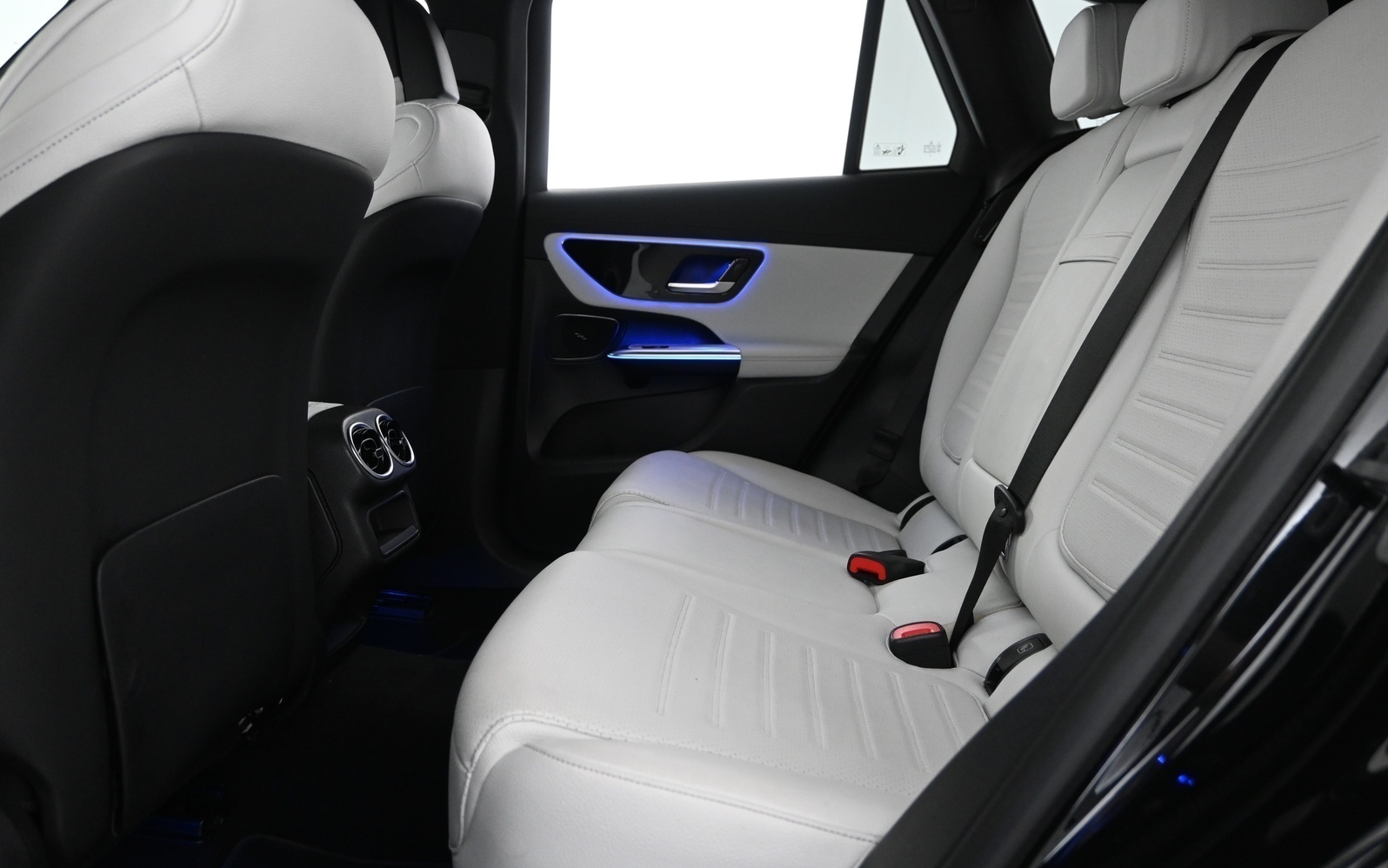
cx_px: 688
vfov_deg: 41.5
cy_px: 427
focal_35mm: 30
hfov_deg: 62.5
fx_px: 1145
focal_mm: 19.5
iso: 1600
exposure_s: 1/30
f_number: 3.8
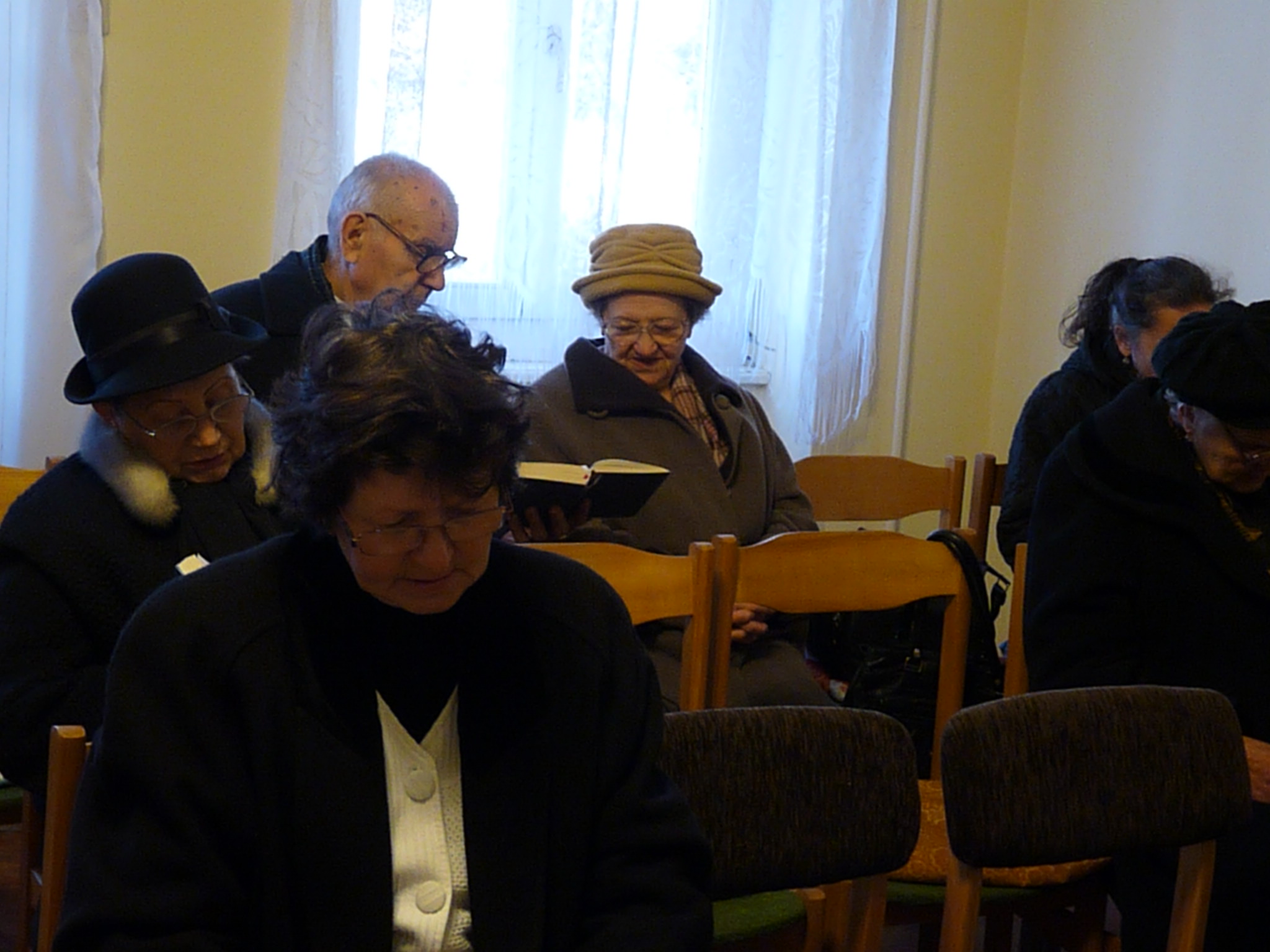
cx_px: 635
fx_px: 2385
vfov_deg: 22.6
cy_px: 476
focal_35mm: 65
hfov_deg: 29.8
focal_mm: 11.5
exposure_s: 1/50
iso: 800
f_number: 3.4
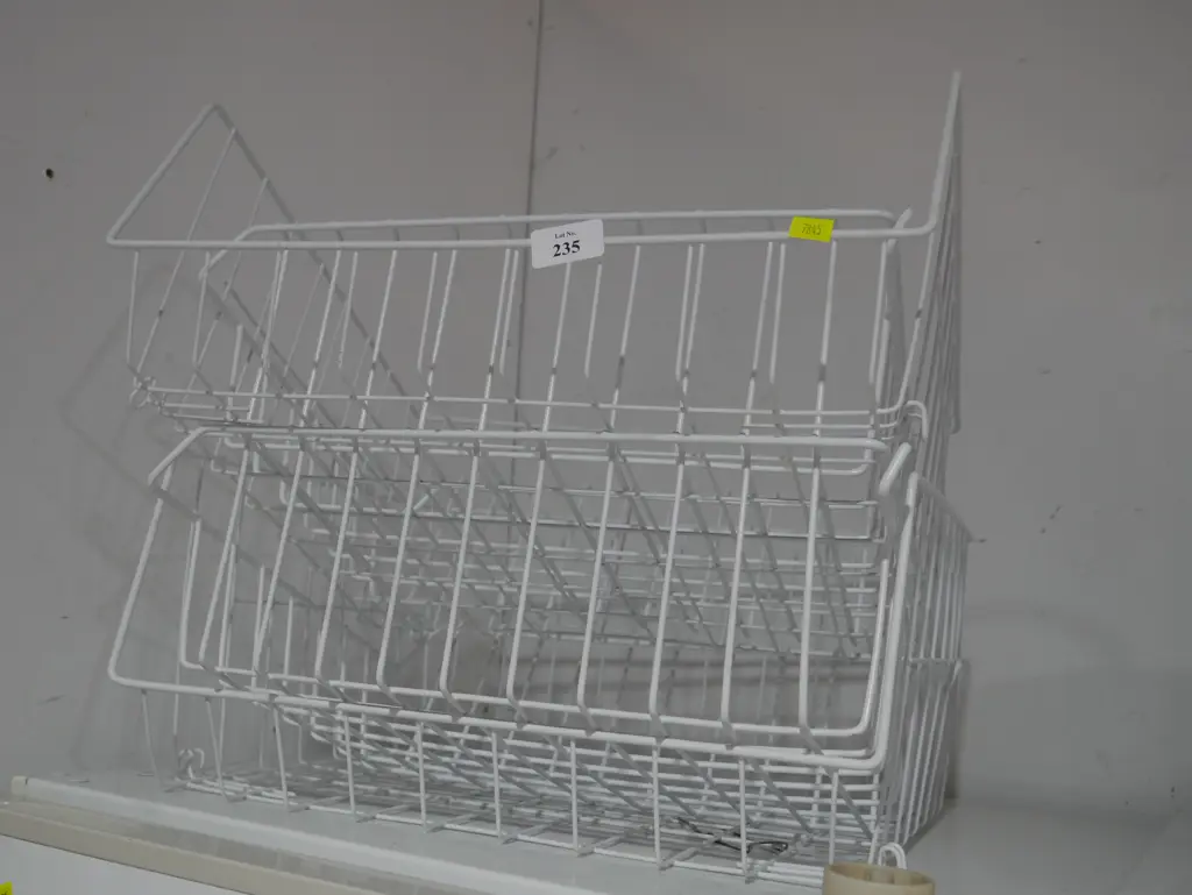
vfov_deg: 37.8
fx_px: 1309
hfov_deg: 49.0
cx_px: 596
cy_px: 448
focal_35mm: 38
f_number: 4.1
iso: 400
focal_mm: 19
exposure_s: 1/60
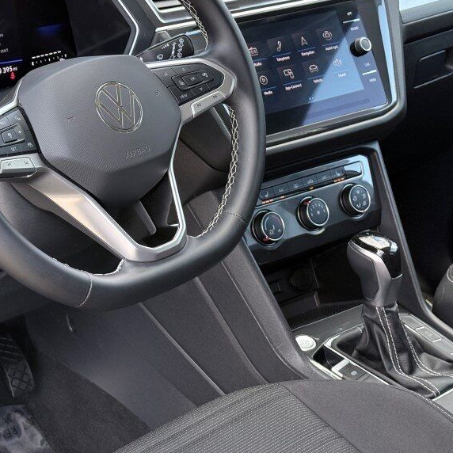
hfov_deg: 22.7
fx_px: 1125
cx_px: 155
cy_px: 181
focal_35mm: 76
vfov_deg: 22.7
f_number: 1.78
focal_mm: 6.76
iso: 100
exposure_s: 1/243
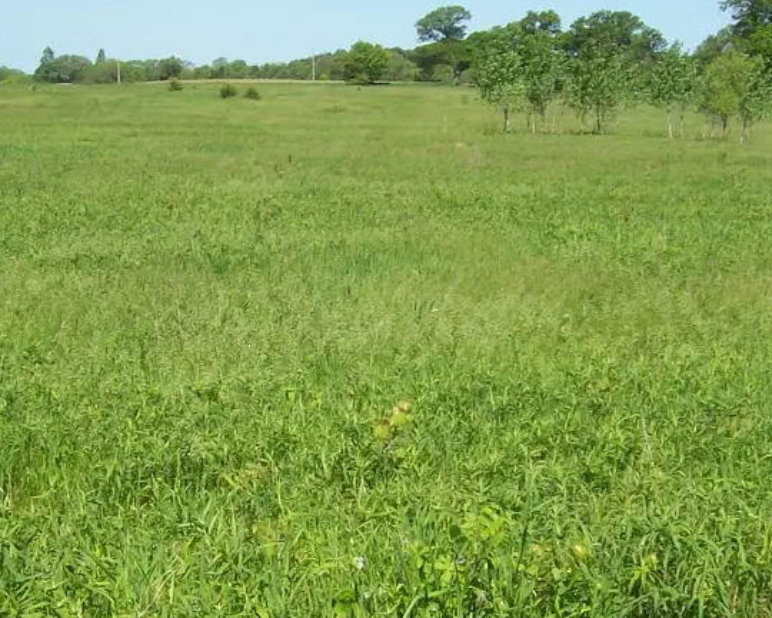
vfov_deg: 19.6
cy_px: 370
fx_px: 1782
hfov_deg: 24.4
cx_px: 276
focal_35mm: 78
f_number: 4.8
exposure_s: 1/649
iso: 80
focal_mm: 6
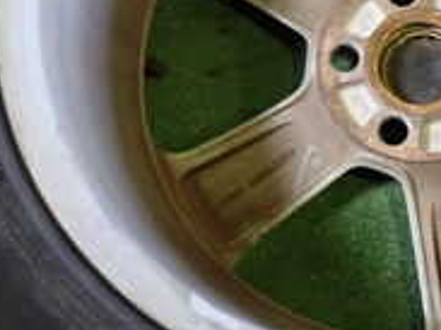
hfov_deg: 22.9
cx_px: 436
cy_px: 70
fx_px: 1044
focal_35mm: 82
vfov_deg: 17.8
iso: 250
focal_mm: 4.5
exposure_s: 1/30
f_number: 2
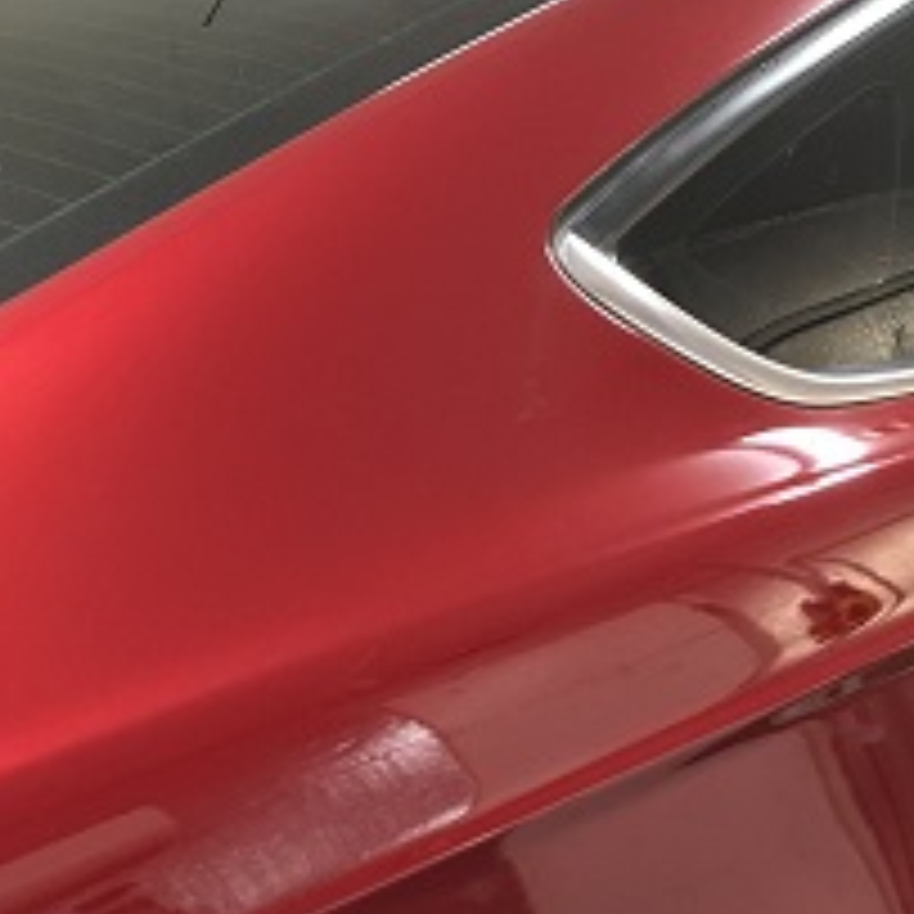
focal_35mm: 58
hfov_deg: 29.3
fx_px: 1733
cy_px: 520
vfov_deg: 29.5
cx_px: 617
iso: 200
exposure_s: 1/30
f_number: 2.2
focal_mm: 4.15
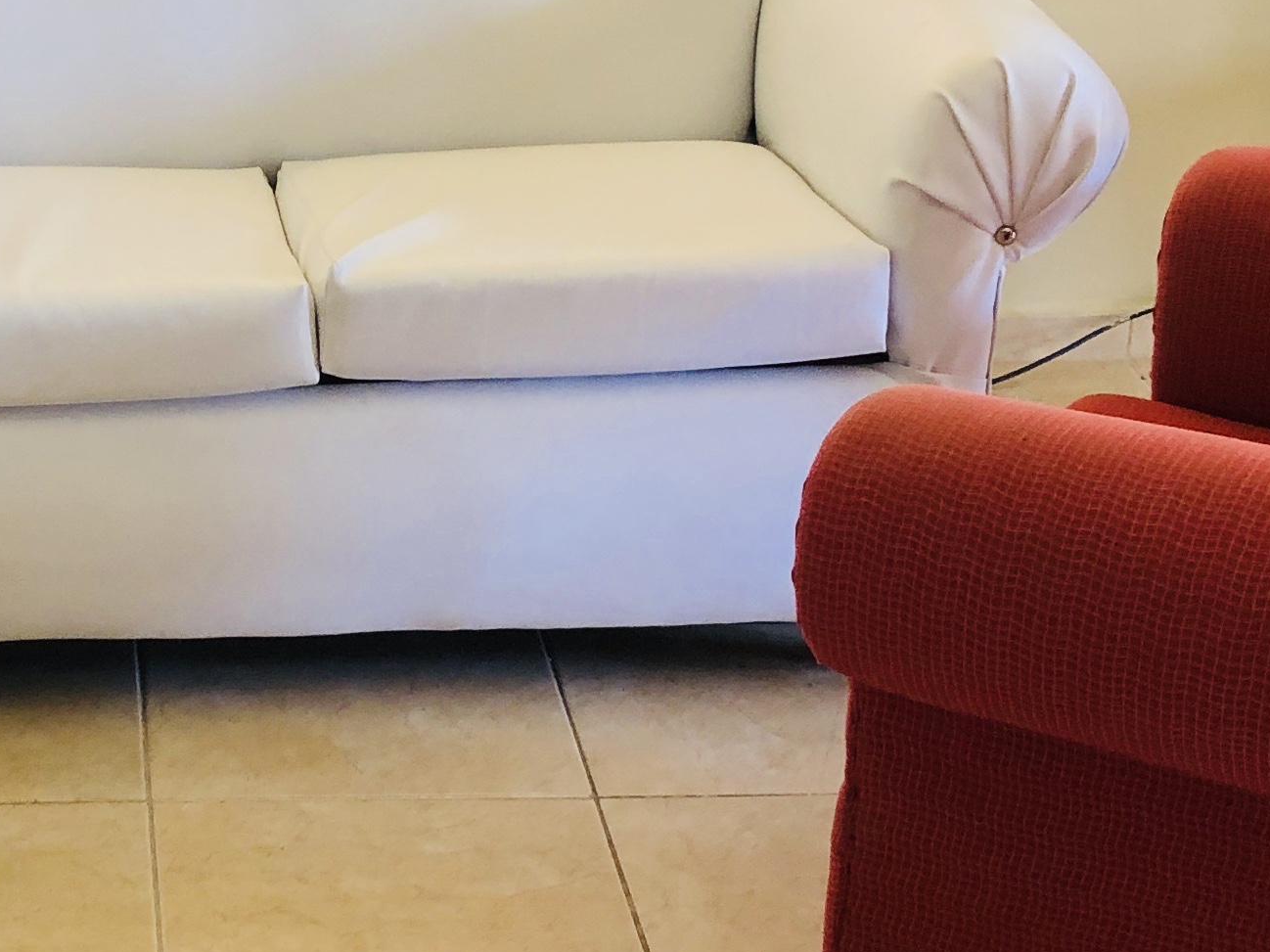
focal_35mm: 87
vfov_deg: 17.0
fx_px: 3191
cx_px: 84
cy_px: 394
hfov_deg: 21.9
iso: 40
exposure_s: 1/20
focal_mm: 3.99
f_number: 1.8
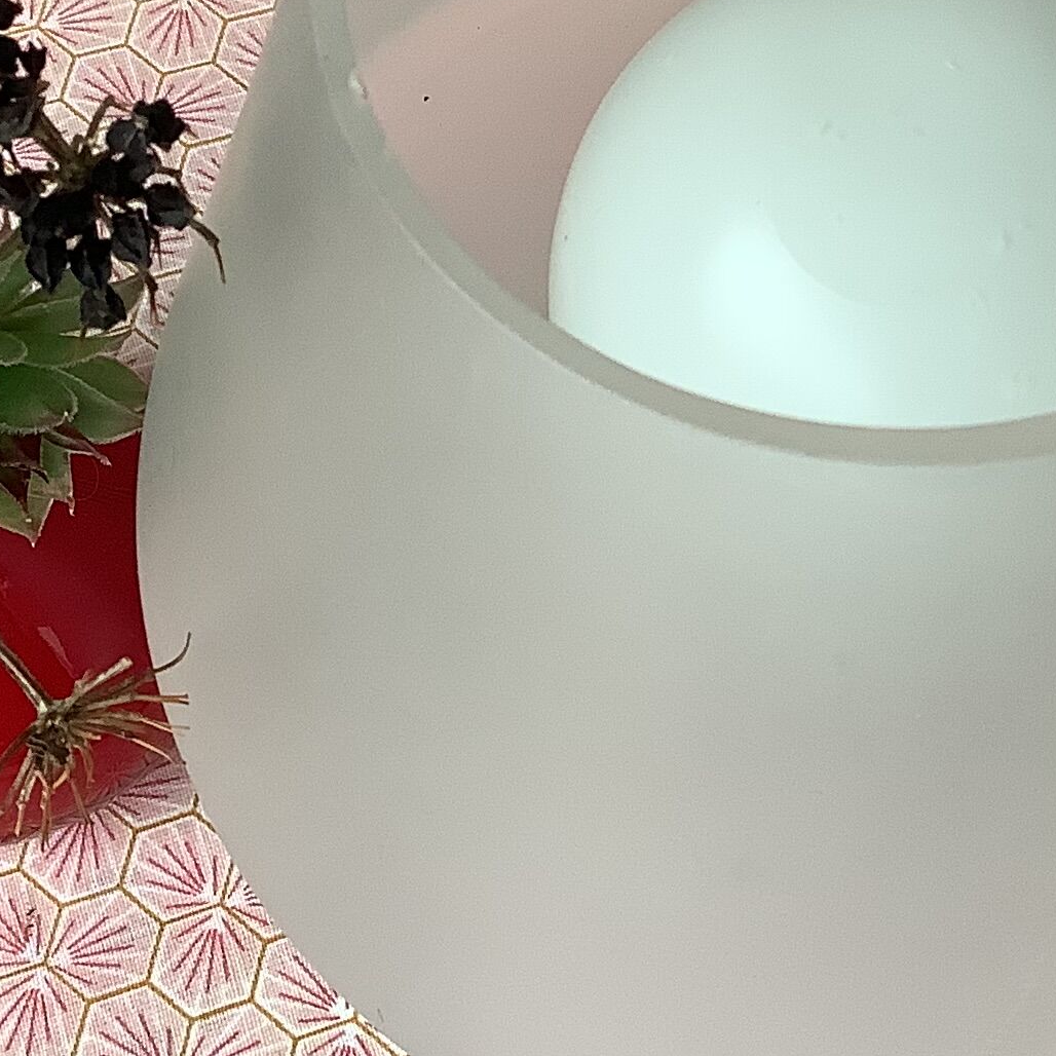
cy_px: 276
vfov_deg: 19.8
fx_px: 3003
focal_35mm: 87
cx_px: 912
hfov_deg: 19.6
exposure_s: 1/100
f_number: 2.4
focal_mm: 3.3
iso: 80
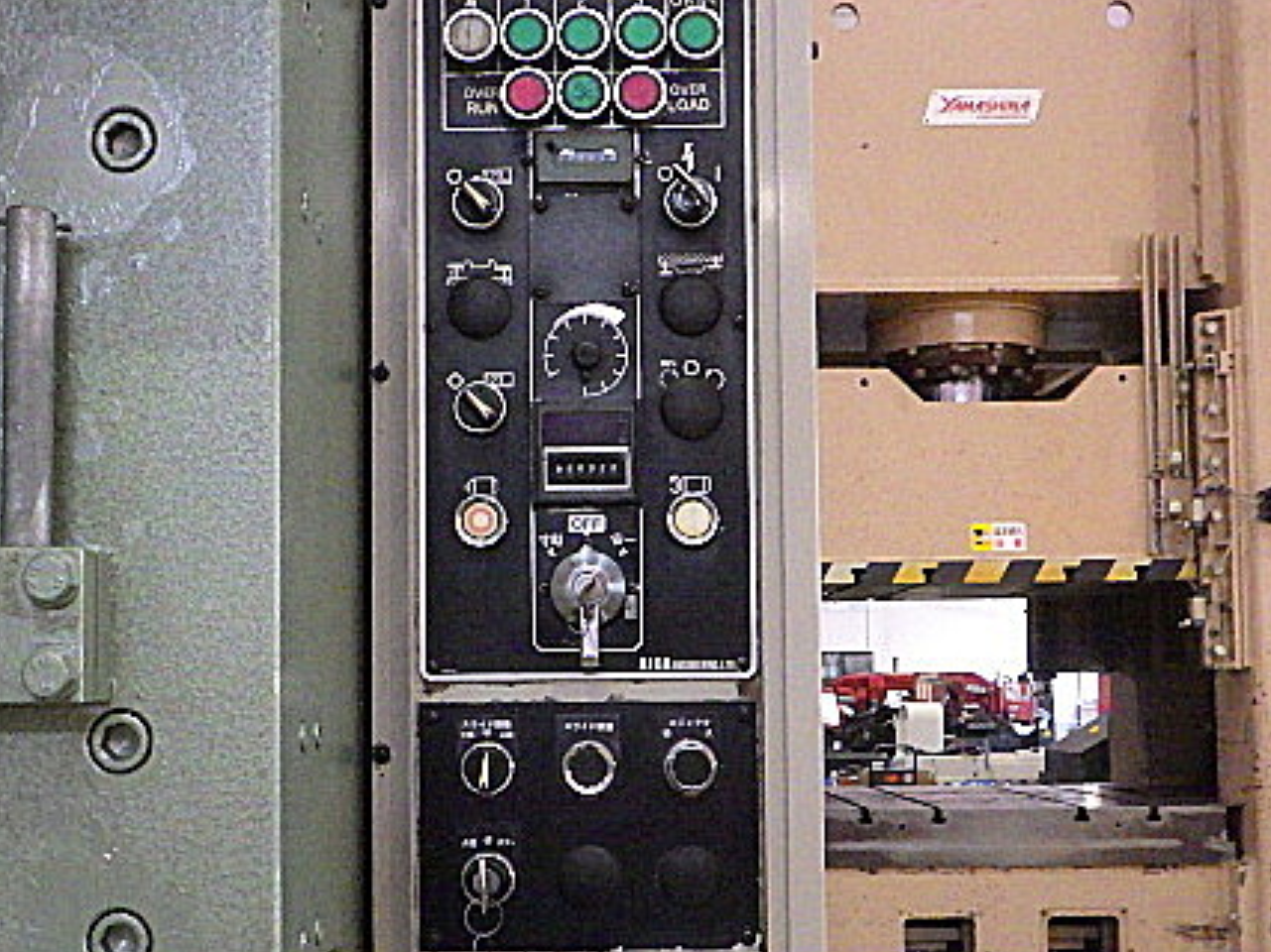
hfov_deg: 44.7
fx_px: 1542
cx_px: 557
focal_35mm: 42
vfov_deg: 34.1
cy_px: 610
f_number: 3.5
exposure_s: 1/45
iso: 800
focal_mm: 5
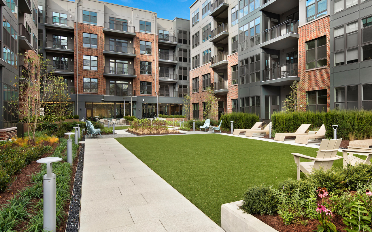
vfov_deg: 50.6
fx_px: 243
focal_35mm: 24
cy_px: 88
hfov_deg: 74.2
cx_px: 218
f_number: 8
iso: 64
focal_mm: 19
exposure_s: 1/40
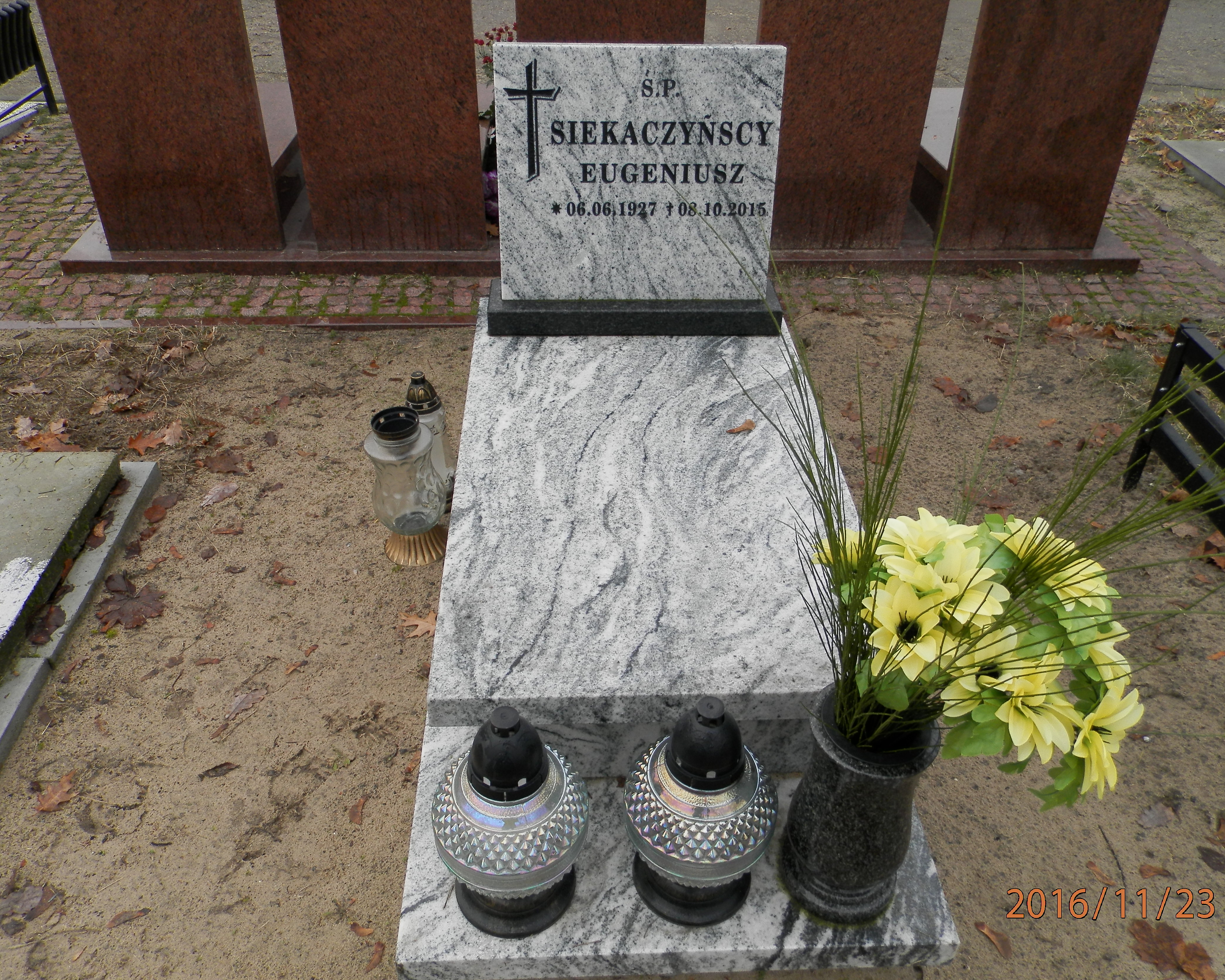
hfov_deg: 64.1
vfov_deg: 53.2
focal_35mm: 27
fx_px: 979
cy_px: 504
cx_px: 620
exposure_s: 1/50
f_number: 3.1
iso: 80
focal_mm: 4.5
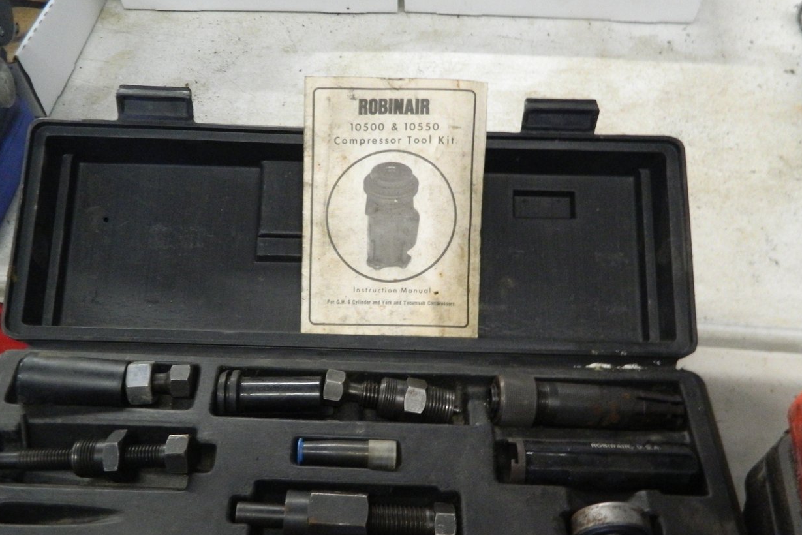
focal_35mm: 32
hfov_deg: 58.7
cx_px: 383
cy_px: 344
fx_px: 713
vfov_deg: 40.8
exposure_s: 1/13
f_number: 3.1
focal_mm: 4.5
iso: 400
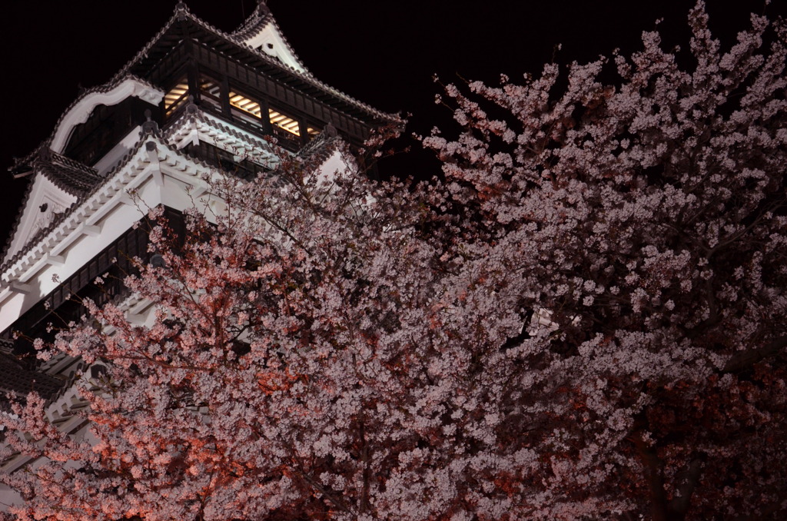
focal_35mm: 52
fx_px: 1145
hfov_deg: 37.9
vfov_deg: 25.6
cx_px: 394
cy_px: 260
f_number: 4.5
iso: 1250
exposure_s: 1/50
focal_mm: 35
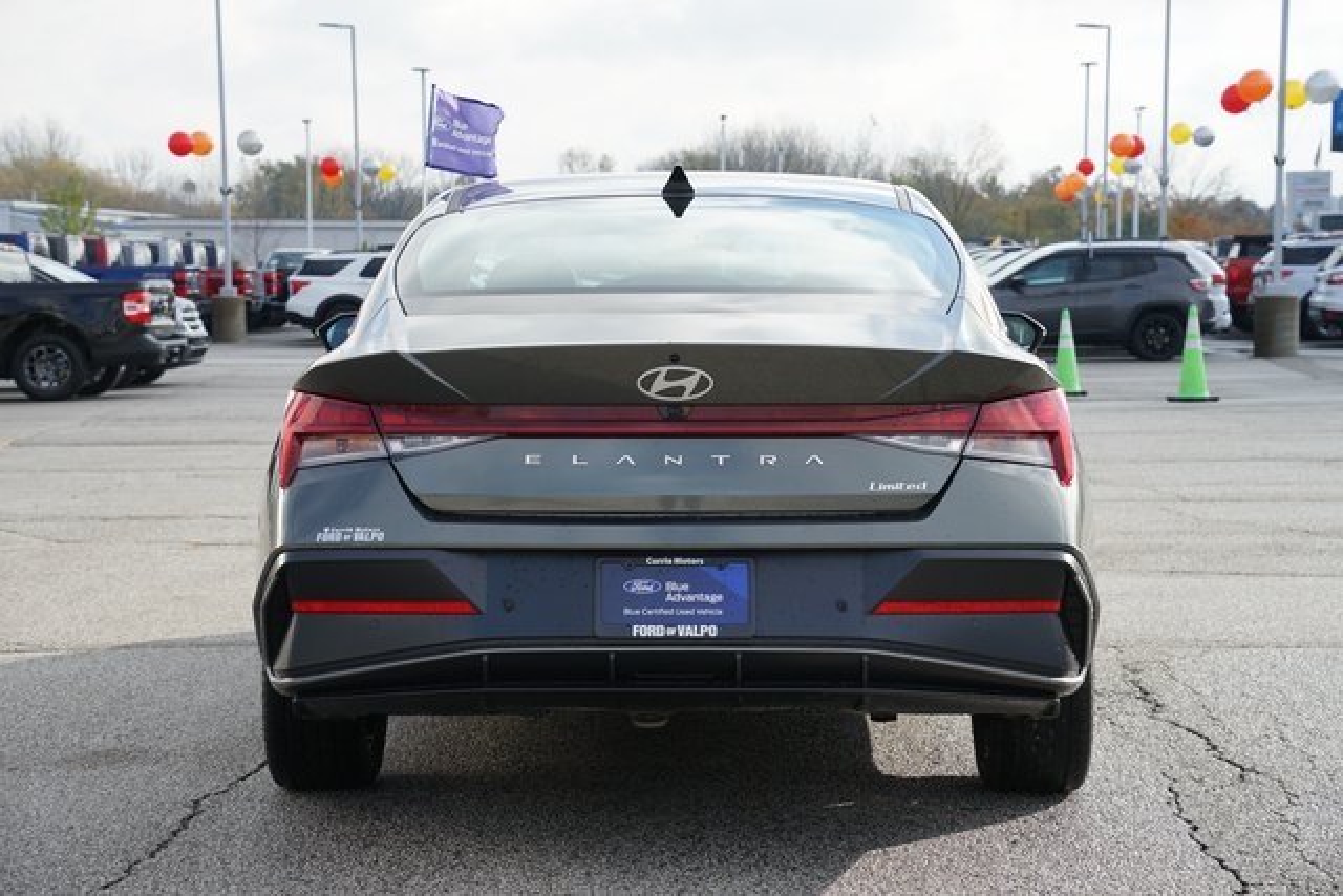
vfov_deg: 18.2
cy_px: 448
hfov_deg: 27.0
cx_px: 672
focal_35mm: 75
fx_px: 2798
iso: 100
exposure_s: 1/125
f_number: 8
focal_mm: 75
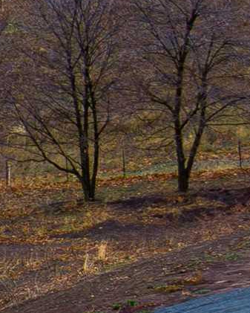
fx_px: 3162
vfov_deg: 5.7
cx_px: 772
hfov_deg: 4.3
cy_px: 168
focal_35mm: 342
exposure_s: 1/320
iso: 100
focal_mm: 8.6
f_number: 3.8
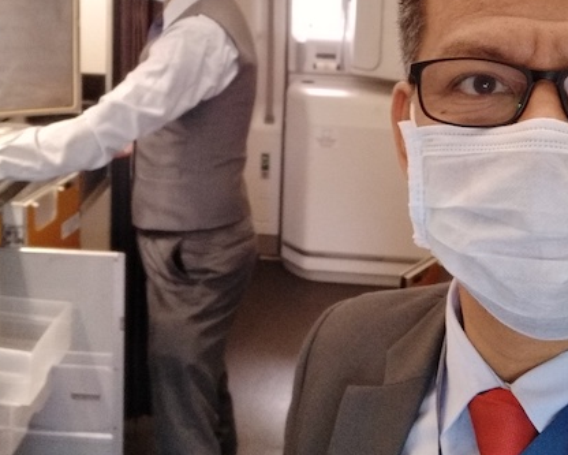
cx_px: 313
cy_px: 71
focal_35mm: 68
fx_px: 1143
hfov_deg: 27.9
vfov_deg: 22.1
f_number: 2
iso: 154
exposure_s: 1/33.3
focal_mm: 3.82
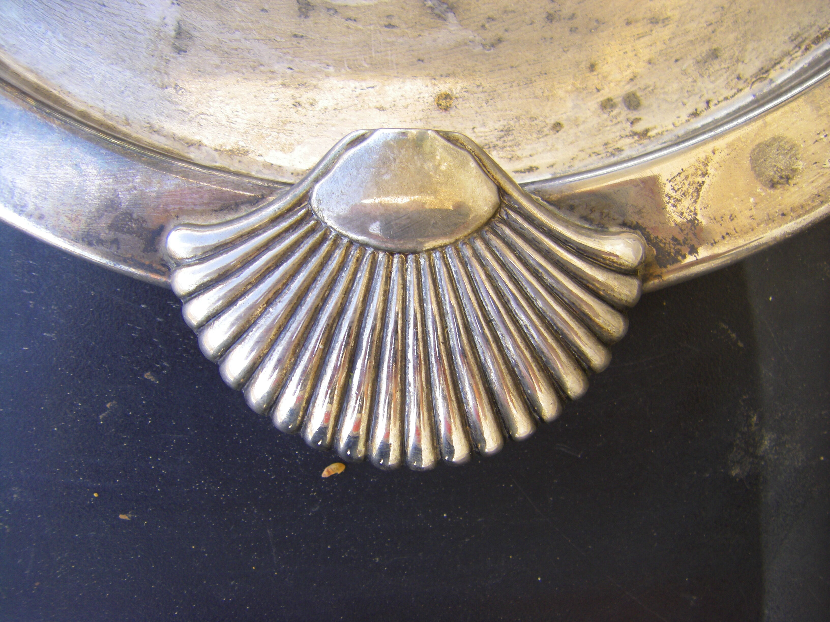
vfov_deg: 37.7
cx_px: 415
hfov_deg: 49.0
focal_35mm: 38
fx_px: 911
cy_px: 311
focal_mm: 6.3
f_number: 3.5
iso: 64
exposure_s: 1/60
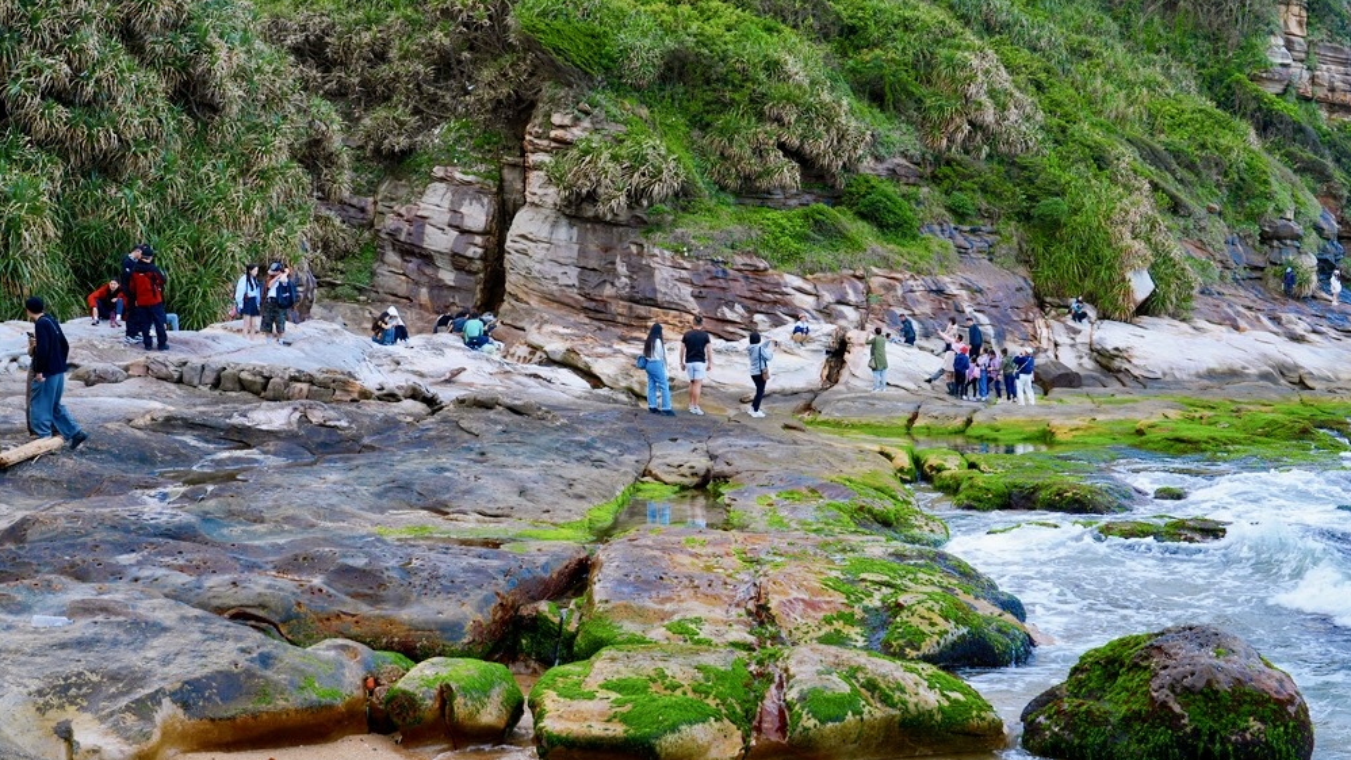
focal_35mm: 43
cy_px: 375
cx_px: 692
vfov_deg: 27.7
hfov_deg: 47.4
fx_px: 1540
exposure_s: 1/60
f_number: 9
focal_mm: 40
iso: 320
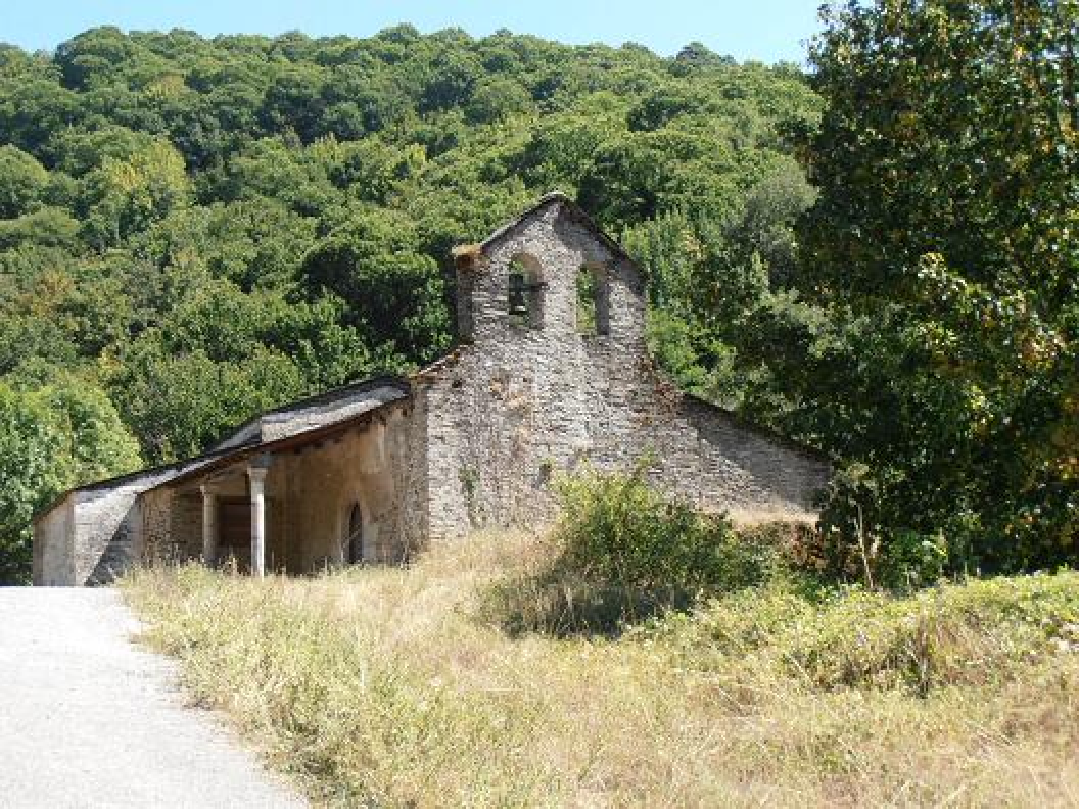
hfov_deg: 33.8
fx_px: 1777
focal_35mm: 57
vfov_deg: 25.7
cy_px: 404
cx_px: 540
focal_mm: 10.04
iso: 80
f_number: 4.5
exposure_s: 1/250
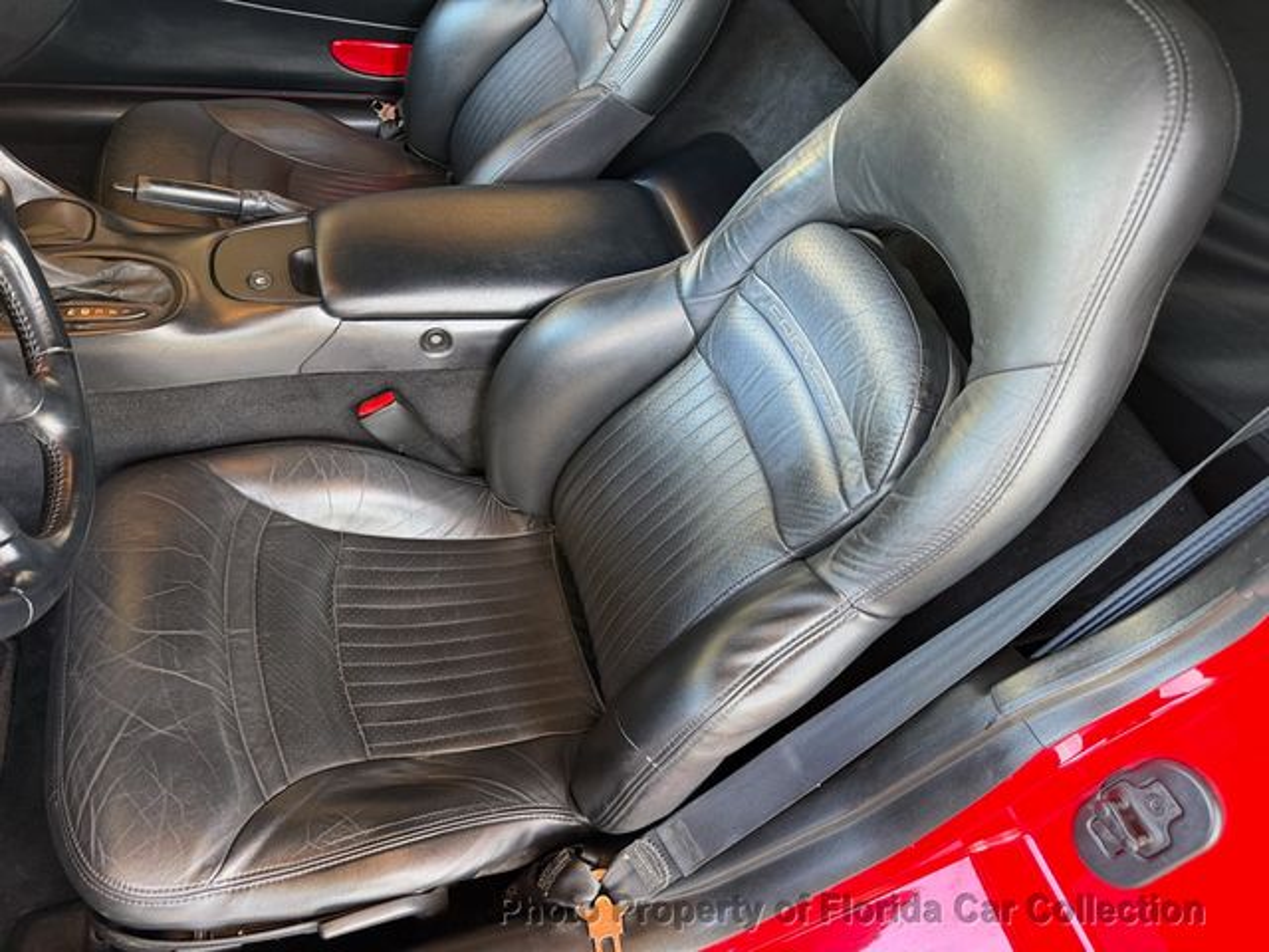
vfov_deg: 56.8
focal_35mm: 24
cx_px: 634
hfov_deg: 71.6
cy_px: 476
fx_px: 880
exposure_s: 1/60
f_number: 1.78
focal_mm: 6.76
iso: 200
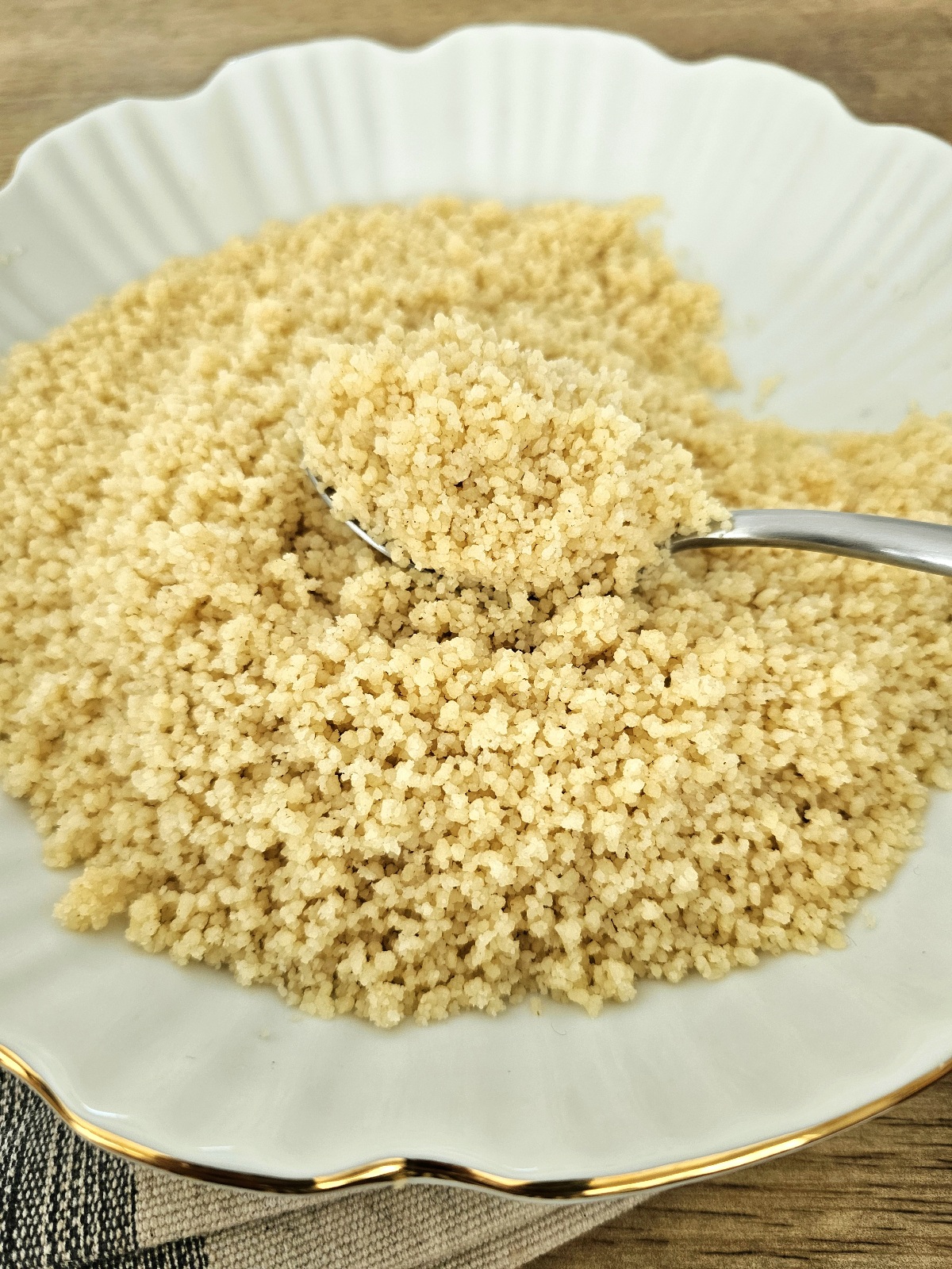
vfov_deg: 73.9
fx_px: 843
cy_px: 634
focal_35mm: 23
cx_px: 476
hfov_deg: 58.9
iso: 200
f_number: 1.7
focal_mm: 6.3
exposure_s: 1/182
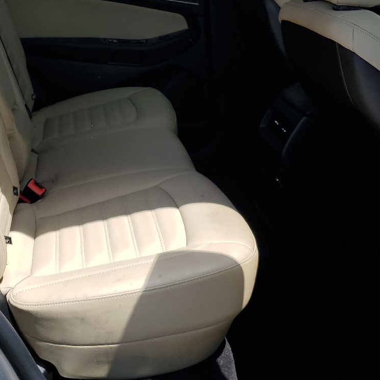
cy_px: 119
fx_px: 609
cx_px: 115
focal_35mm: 49
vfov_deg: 34.3
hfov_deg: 34.2
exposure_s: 1/2000
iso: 50
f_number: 1.5
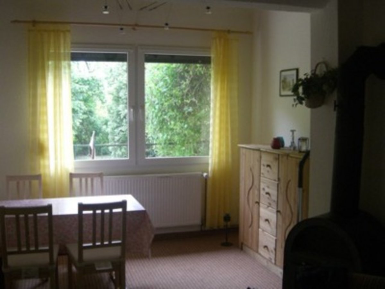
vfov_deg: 37.7
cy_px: 144
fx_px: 423
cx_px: 192
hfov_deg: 49.0
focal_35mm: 38
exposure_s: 1/100
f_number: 2.8
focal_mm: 7.9
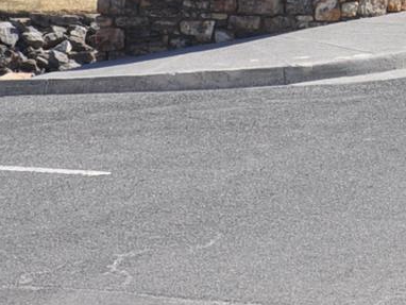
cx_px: 763
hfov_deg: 7.7
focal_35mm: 247
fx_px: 2899
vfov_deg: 5.9
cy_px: -187
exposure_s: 1/320
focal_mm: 32
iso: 200
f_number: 9
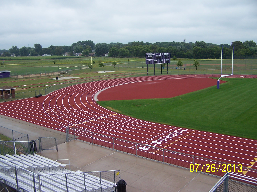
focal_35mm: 38
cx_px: 128
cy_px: 96
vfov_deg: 37.7
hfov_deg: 49.0
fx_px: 282
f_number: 2.8
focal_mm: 6.3
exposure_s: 1/250
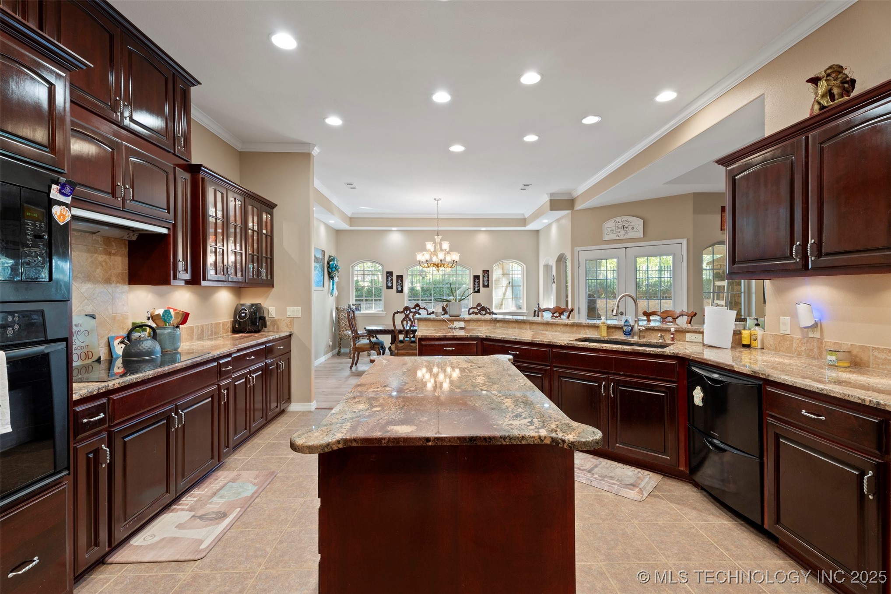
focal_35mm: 16
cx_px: 446
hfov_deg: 96.7
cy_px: 297
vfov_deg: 73.7
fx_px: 396
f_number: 9
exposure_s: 1/1.25
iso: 200
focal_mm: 16
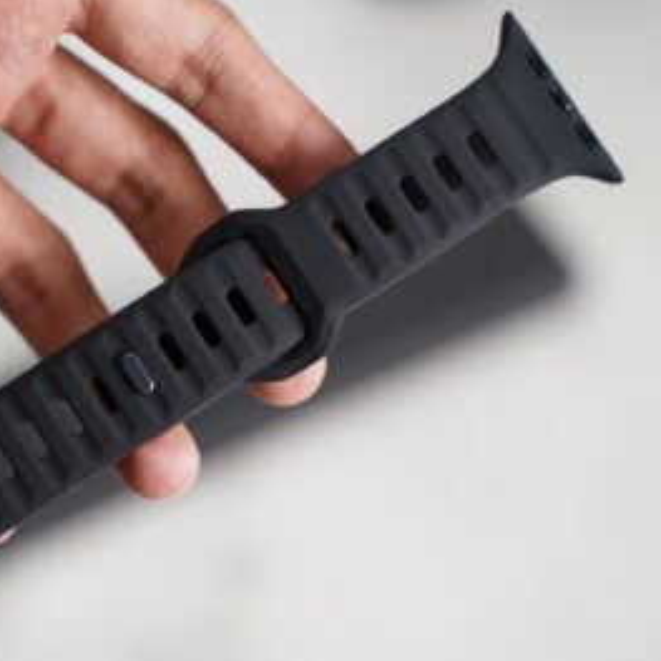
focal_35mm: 97
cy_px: 330
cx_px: 244
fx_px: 2096
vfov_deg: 17.9
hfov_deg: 17.9
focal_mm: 75
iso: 800
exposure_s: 1/80
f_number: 4
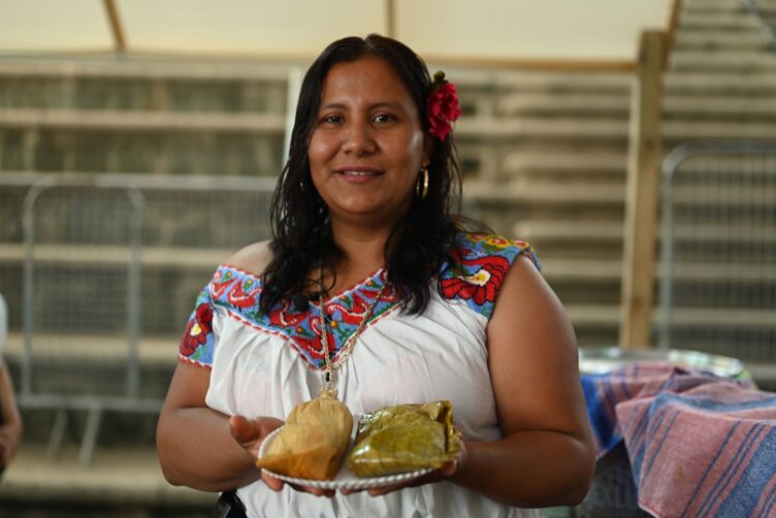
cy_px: 263
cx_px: 381
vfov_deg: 26.5
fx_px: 1100
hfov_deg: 38.9
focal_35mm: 51
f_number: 2.2
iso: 110
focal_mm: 50
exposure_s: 1/60
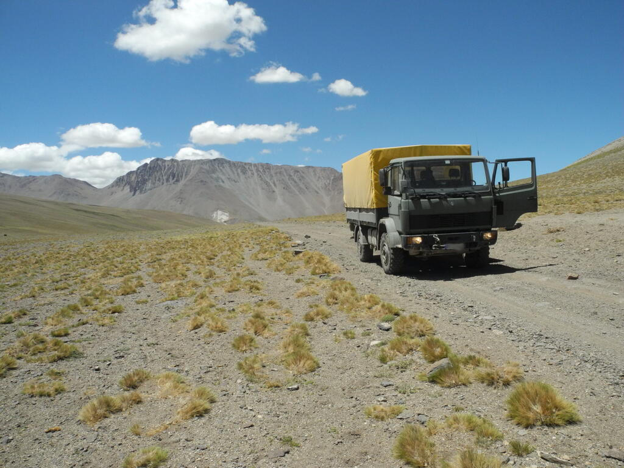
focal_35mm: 28
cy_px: 234
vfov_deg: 49.7
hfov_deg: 63.4
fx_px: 505
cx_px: 312
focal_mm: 6
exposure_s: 1/2000
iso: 400
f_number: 6.3
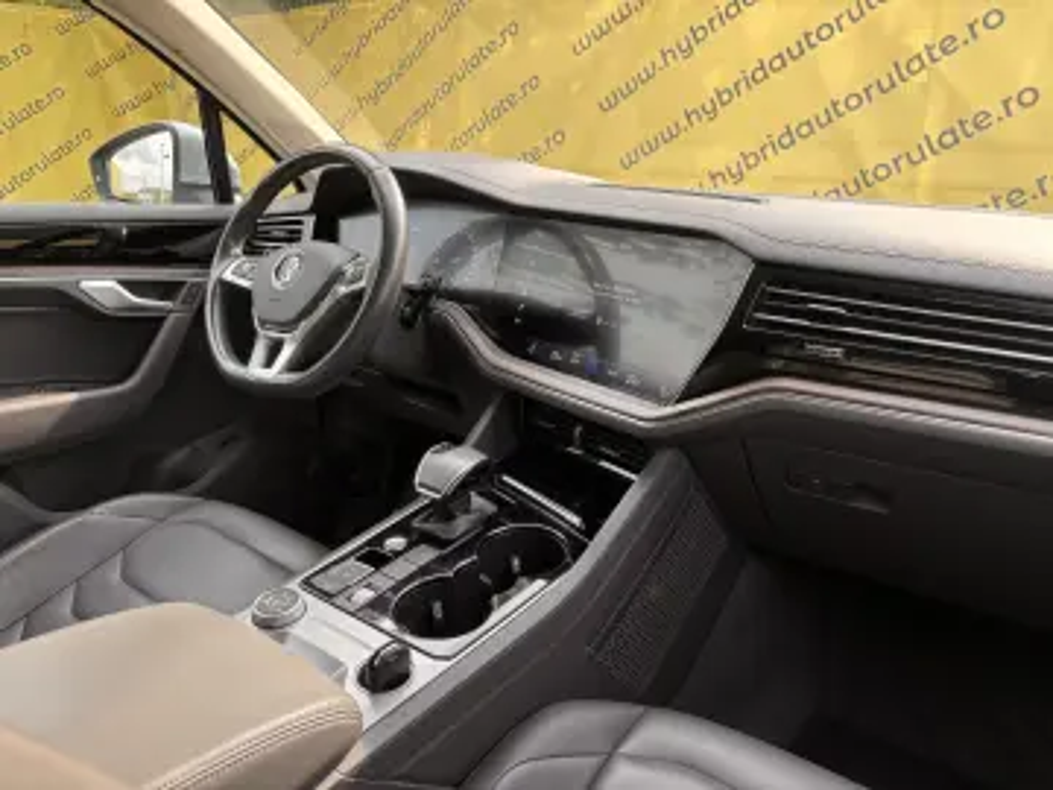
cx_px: 526
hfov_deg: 67.3
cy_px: 395
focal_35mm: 26
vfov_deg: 53.1
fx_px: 791
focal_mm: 5.96
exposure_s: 1/145
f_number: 1.6
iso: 40
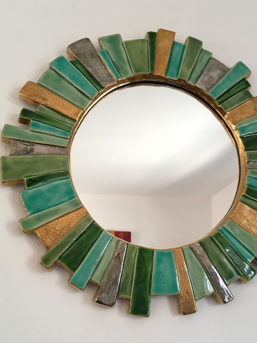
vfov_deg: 49.0
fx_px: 376
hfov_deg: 37.6
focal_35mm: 38
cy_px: 179
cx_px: 149
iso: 40
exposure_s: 1/33
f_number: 2.2
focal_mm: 4.15
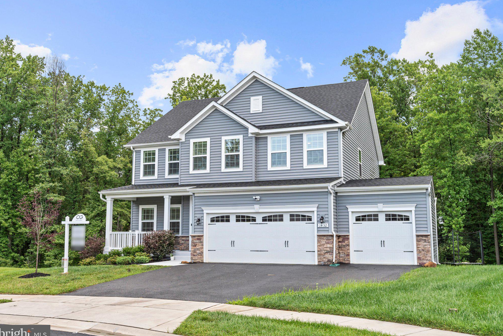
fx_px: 482
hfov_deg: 55.1
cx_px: 253
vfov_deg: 38.3
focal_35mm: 35
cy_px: 170
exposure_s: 1/250
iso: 320
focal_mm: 33.5
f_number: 6.3
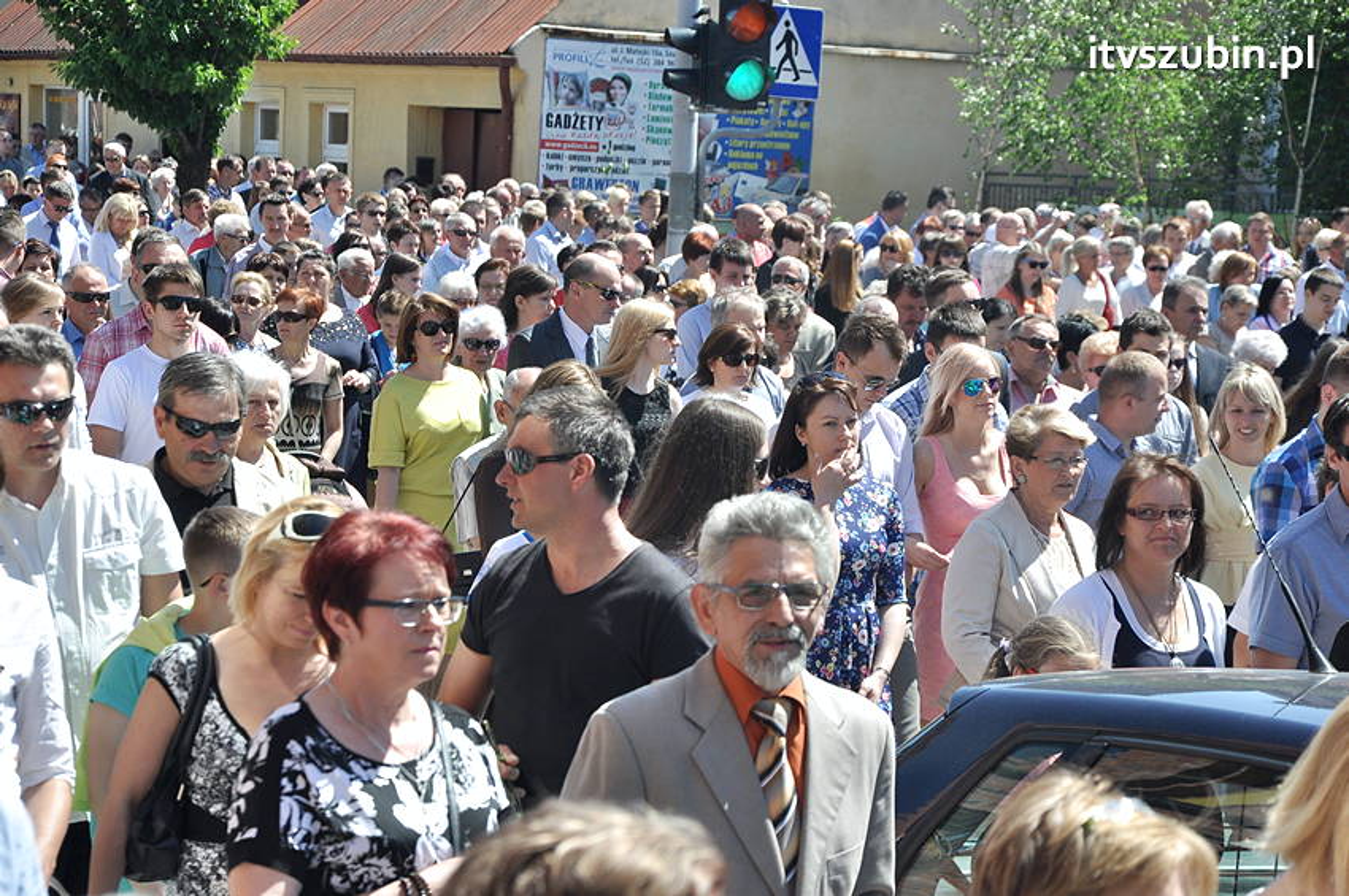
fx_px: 4211
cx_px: 674
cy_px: 448
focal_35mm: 112
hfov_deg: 18.2
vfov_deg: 12.2
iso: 400
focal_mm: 75
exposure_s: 1/800
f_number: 8
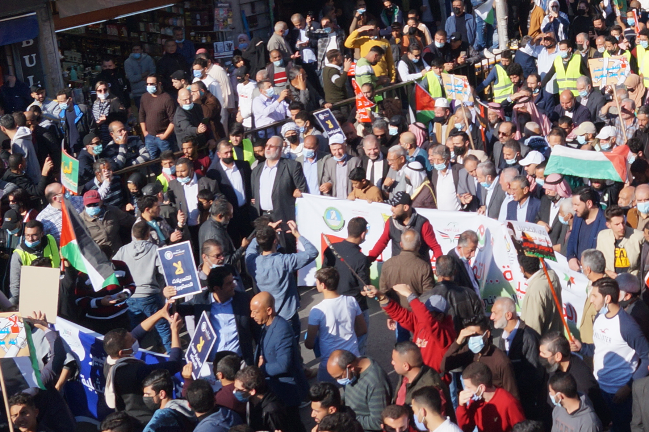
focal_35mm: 74
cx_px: 652
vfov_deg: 18.0
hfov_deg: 25.9
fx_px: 1333
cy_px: 4
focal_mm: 18
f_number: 8
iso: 100
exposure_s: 1/400
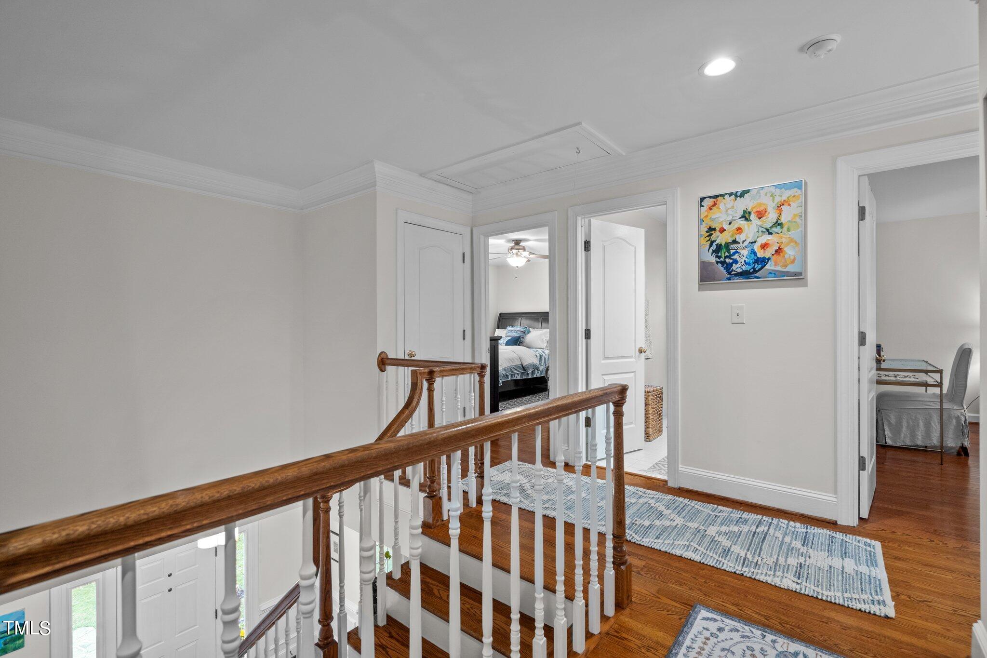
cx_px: 494
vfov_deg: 73.7
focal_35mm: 16
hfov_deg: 96.7
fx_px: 439
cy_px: 329
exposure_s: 1/1.43
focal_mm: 16
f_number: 8
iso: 400
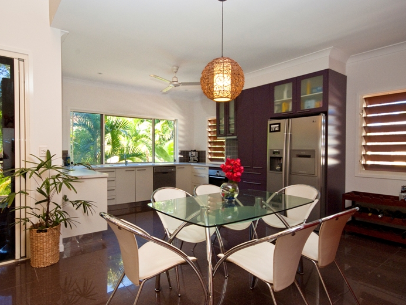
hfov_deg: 81.5
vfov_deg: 66.0
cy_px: 152
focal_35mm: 20
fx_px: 235
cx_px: 184
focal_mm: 12
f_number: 11
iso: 400
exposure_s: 1/20
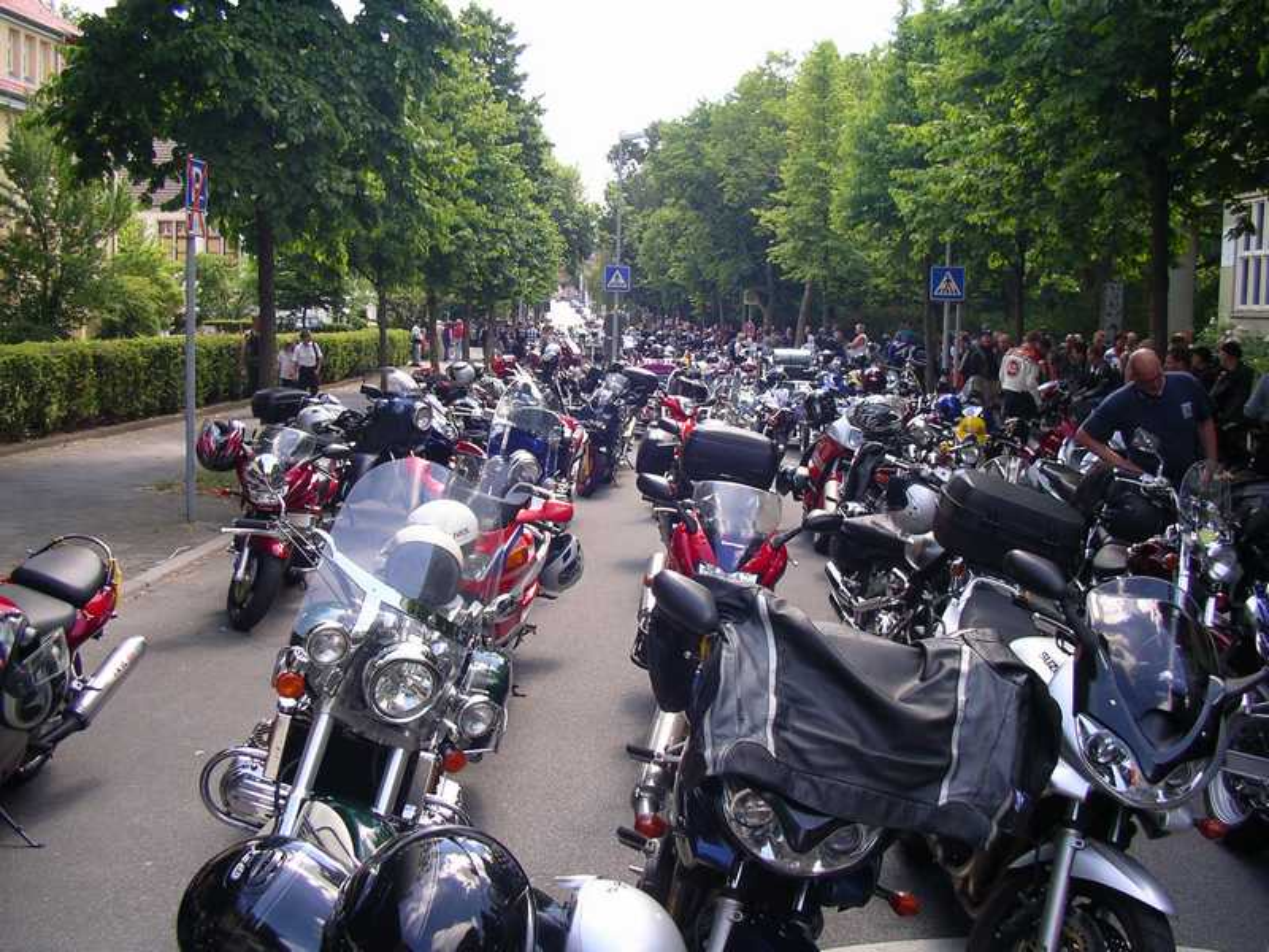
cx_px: 634
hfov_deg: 50.1
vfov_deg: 38.7
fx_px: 1356
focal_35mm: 37
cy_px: 476
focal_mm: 5.7
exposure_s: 1/125
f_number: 2.8
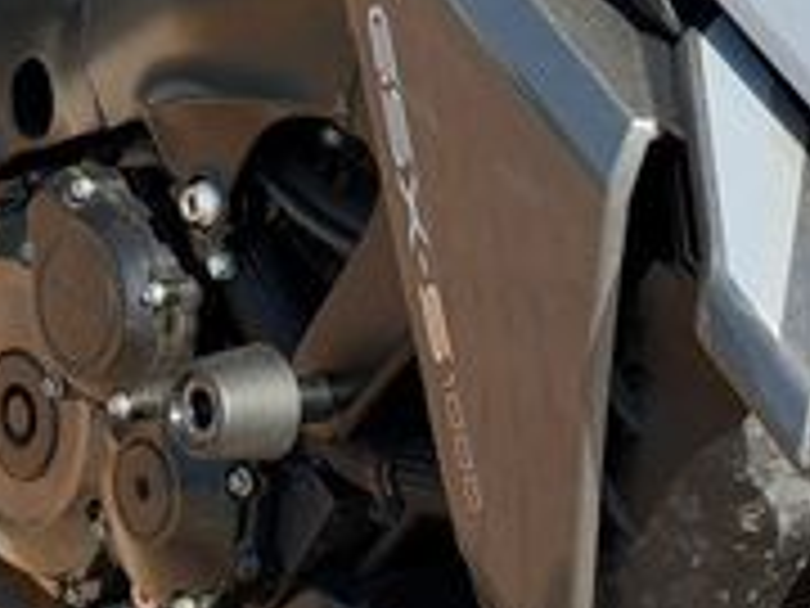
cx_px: 405
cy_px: 351
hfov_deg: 11.6
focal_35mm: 171
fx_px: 4001
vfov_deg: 8.7
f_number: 1.78
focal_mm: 6.76
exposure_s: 1/2976
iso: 80
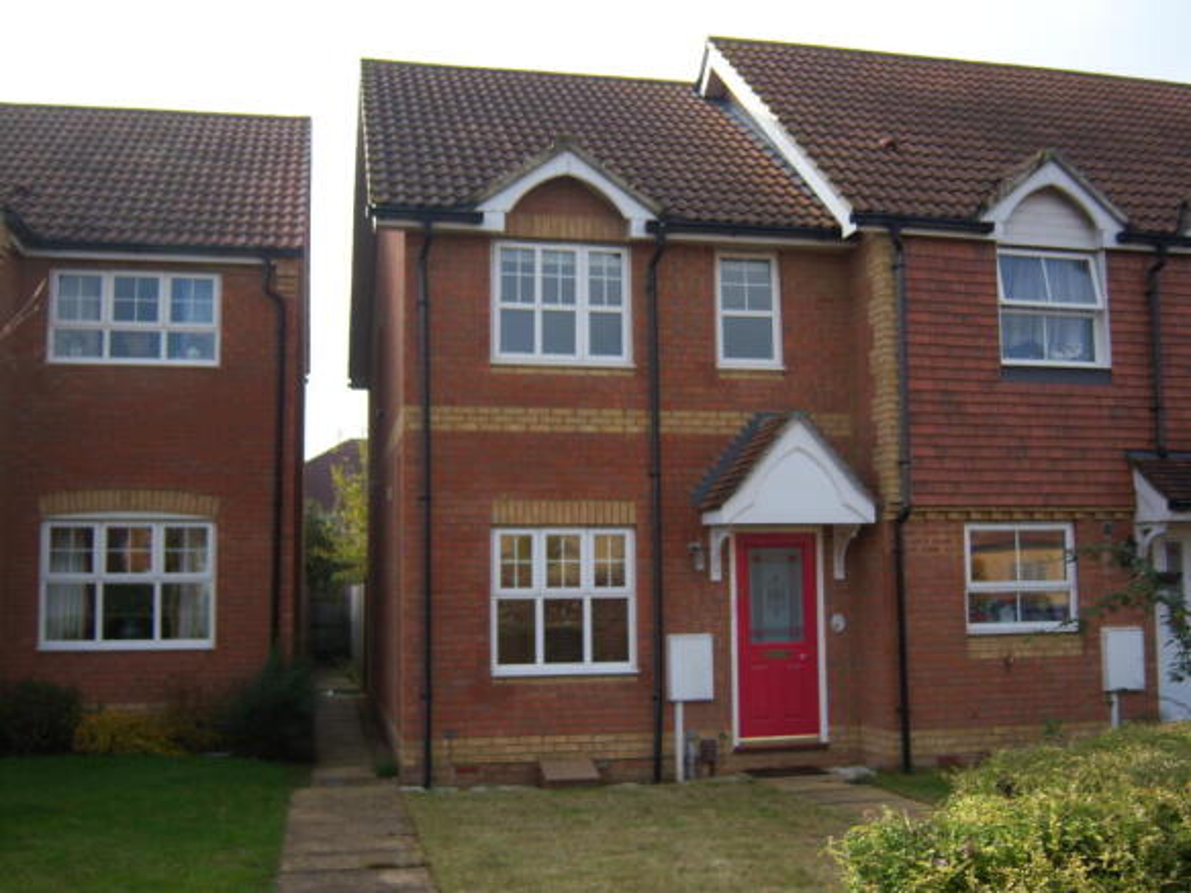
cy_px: 446
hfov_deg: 51.4
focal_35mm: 36
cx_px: 596
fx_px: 1238
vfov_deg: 39.6
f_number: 2.8
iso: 80
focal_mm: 7.5
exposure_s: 1/640
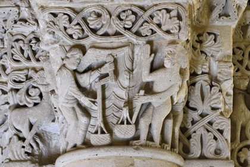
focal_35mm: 145
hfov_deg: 14.2
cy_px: 84
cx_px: 125
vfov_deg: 9.5
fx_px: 1007
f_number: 5
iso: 1600
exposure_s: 1/10
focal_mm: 145
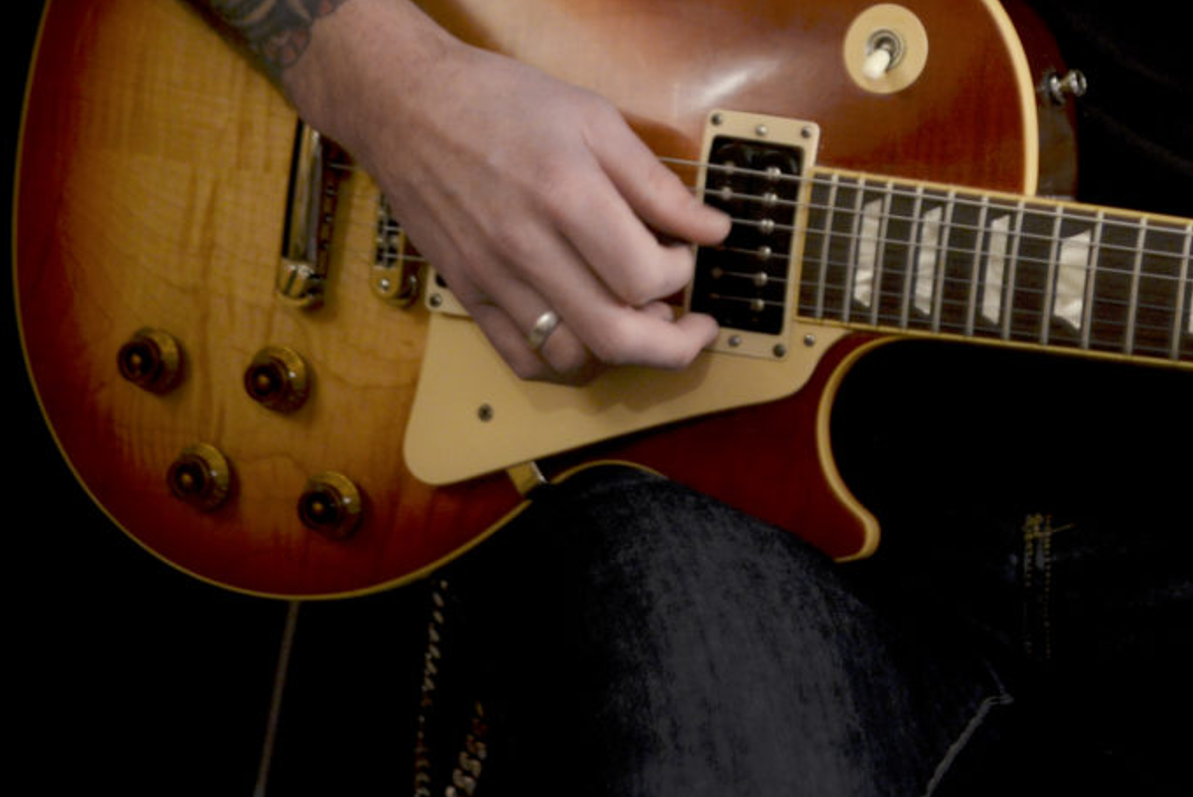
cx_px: 1224
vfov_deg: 9.2
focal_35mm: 147
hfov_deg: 13.7
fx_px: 4873
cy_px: -305
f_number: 1.8
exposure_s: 1/100
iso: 800
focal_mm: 50
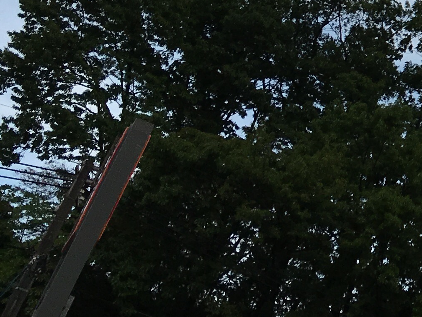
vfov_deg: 12.5
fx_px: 1414
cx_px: 843
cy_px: -31
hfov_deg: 14.2
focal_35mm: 116
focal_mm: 4.15
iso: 25
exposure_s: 1/974
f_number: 2.2
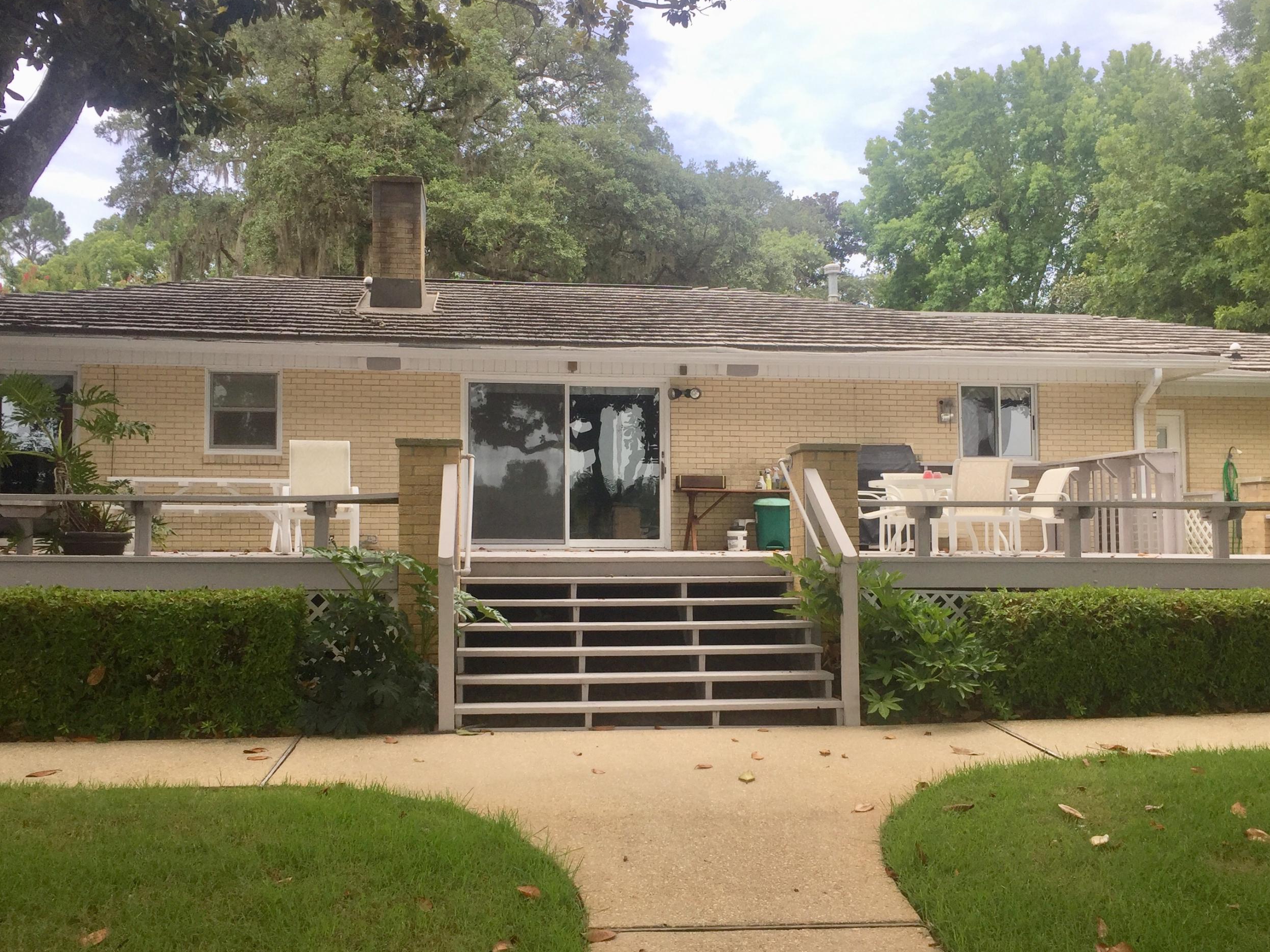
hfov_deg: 52.6
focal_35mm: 35
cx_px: 651
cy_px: 470
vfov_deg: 40.7
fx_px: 1284
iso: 32
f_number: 2.2
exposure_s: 1/682
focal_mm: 4.15
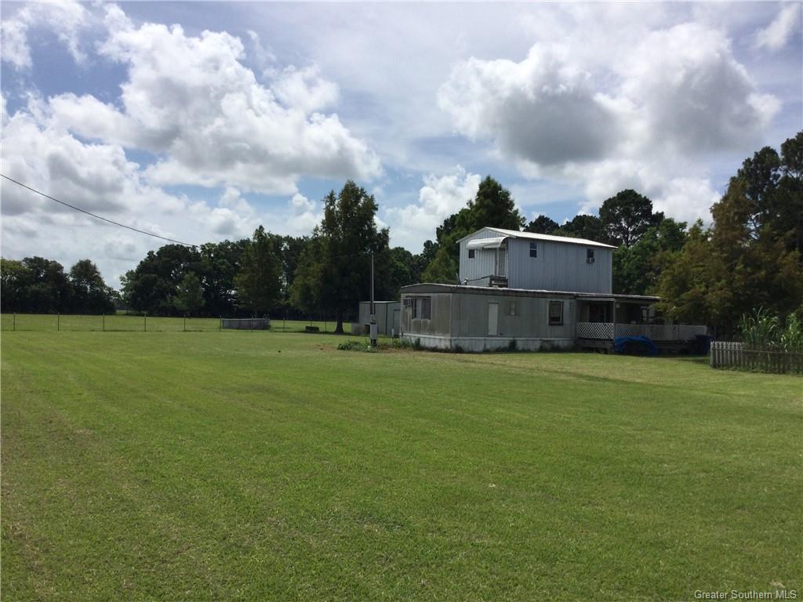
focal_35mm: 31
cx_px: 402
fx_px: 719
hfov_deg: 58.4
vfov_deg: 45.4
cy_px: 301
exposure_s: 1/2632
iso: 25
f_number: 2.4
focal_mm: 3.3
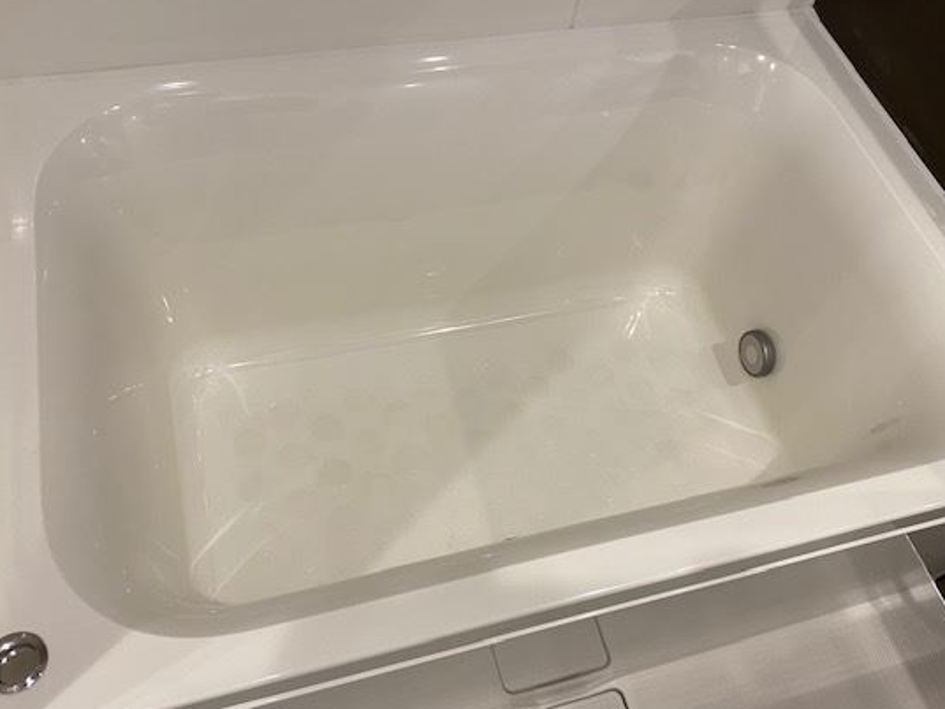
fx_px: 846
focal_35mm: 31
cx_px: 487
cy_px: 355
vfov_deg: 45.5
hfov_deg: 58.3
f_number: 1.8
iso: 80
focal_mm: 4.25
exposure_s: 1/50
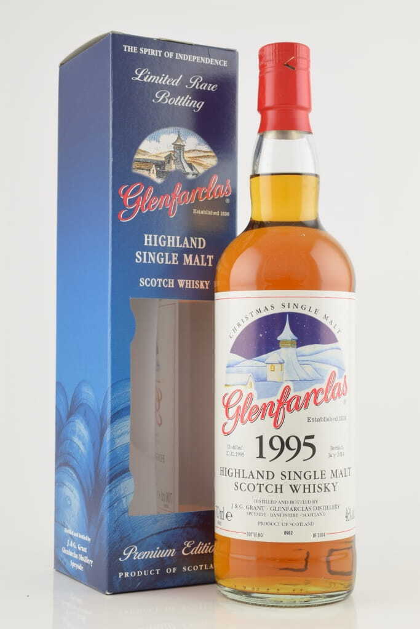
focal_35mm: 60
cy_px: 314
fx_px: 1050
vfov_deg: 33.4
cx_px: 210
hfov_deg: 22.6
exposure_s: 1/13
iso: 100
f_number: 10
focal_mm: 40
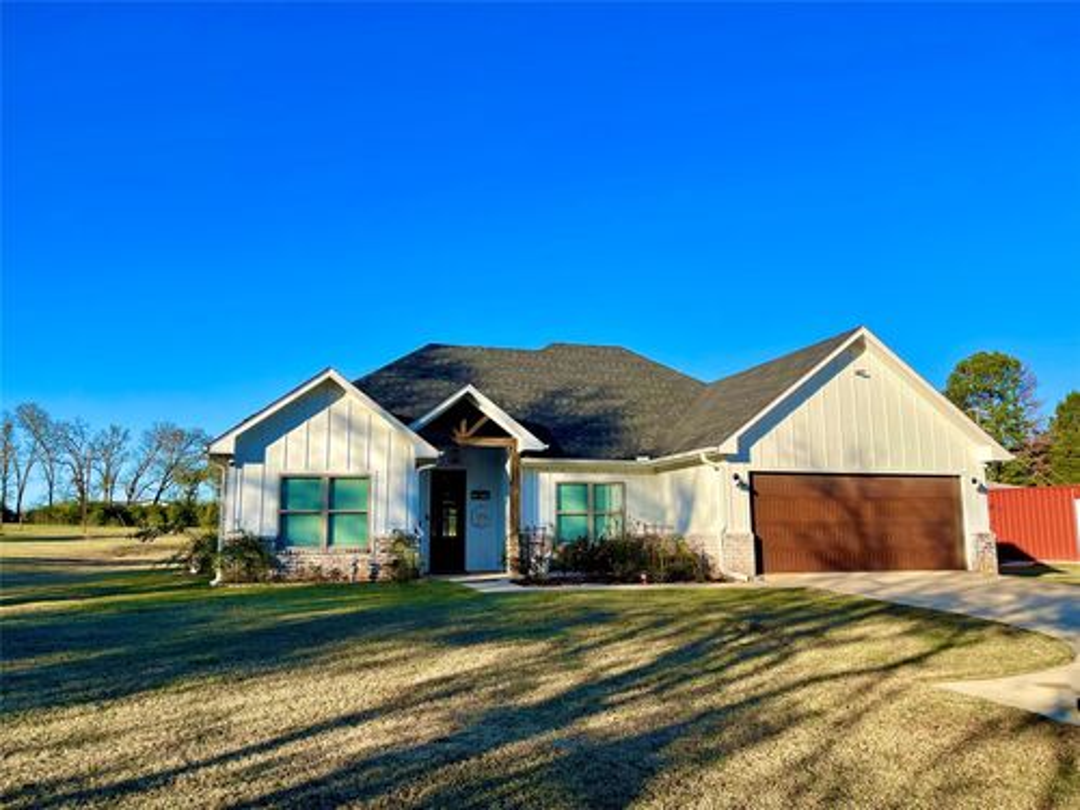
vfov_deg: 54.9
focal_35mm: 25
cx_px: 540
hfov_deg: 69.4
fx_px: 780
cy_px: 405
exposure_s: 1/2433
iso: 32
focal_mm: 5.1
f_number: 1.6
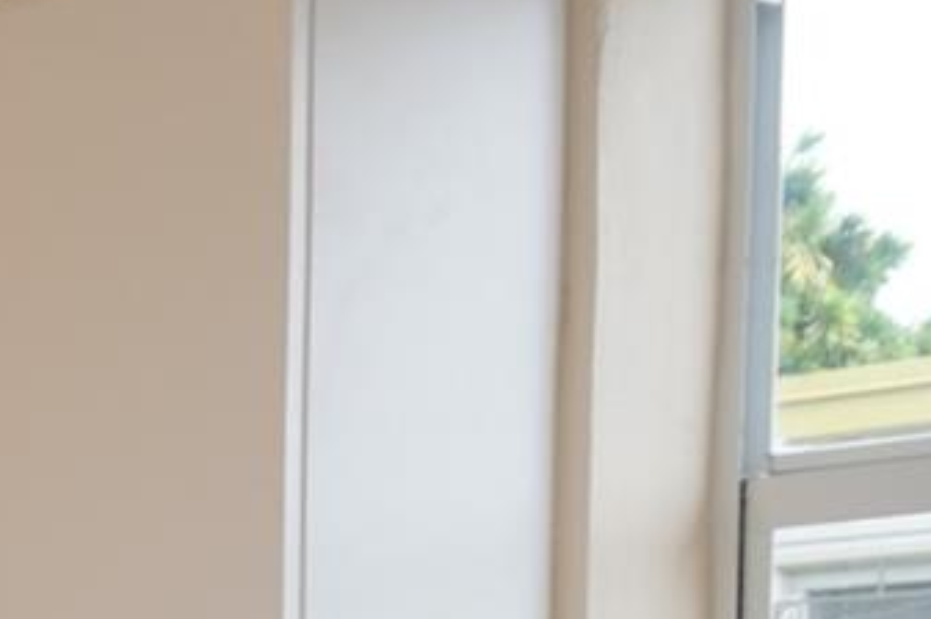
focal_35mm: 114
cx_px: -765
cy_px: 1177
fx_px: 2945
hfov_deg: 15.4
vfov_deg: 11.1
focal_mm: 16
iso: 200
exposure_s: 1/80
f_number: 5.6
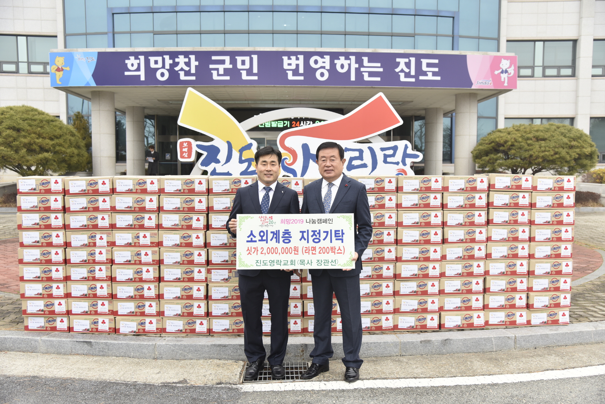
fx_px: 572
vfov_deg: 38.9
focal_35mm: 34
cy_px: 202
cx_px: 302
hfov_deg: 55.8
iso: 320
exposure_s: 1/125
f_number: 4.5
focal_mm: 34
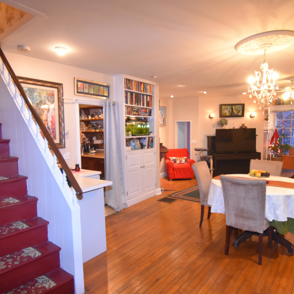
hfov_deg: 67.2
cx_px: 153
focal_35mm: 23
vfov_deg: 67.3
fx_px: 221
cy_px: 147
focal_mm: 12
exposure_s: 1/60
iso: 1600
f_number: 4
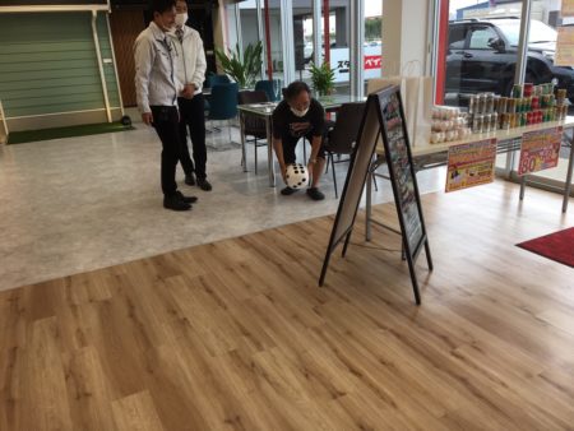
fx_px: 481
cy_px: 216
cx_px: 287
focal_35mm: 29
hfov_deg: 61.6
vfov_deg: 48.3
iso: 25
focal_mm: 4.15
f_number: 2.2
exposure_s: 1/146
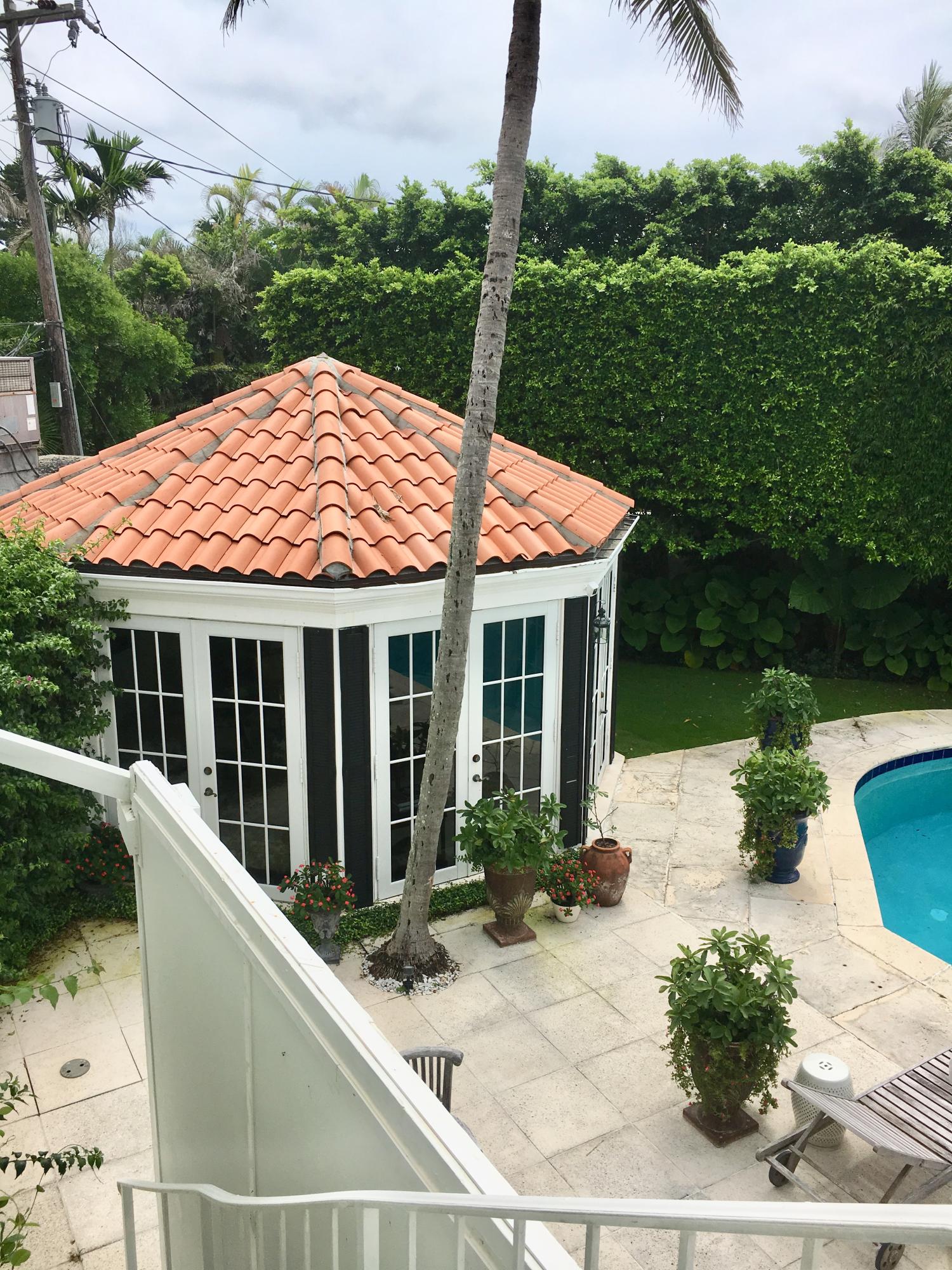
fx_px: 1063
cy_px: 635
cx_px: 476
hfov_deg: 48.2
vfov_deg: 61.7
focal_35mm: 29
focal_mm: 4.15
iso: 25
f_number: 2.2
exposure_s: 1/1637
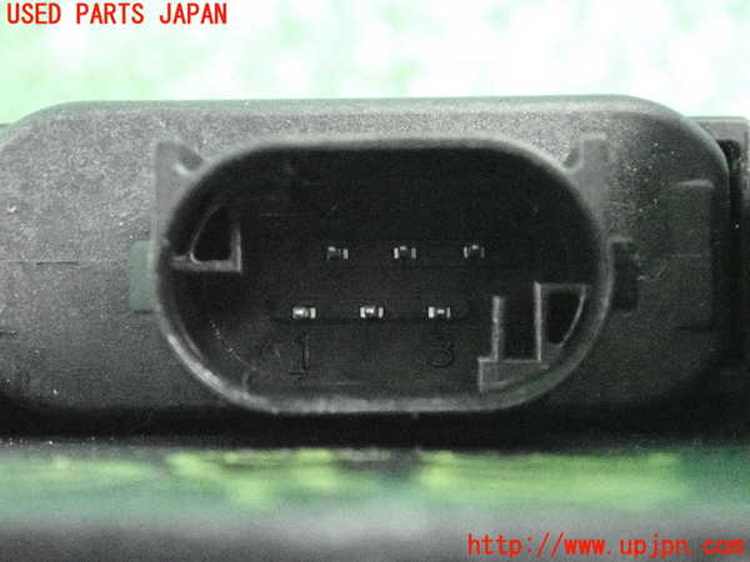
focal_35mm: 100
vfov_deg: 14.8
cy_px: 281
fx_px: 2167
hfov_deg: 19.6
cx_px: 375
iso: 12800
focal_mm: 18
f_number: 4.9
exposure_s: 1/50
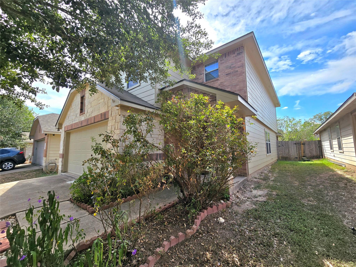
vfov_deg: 89.9
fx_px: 134
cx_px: 178
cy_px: 134
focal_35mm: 13
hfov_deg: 106.2
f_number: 2.2
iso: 50
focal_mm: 2.2
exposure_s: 1/1250
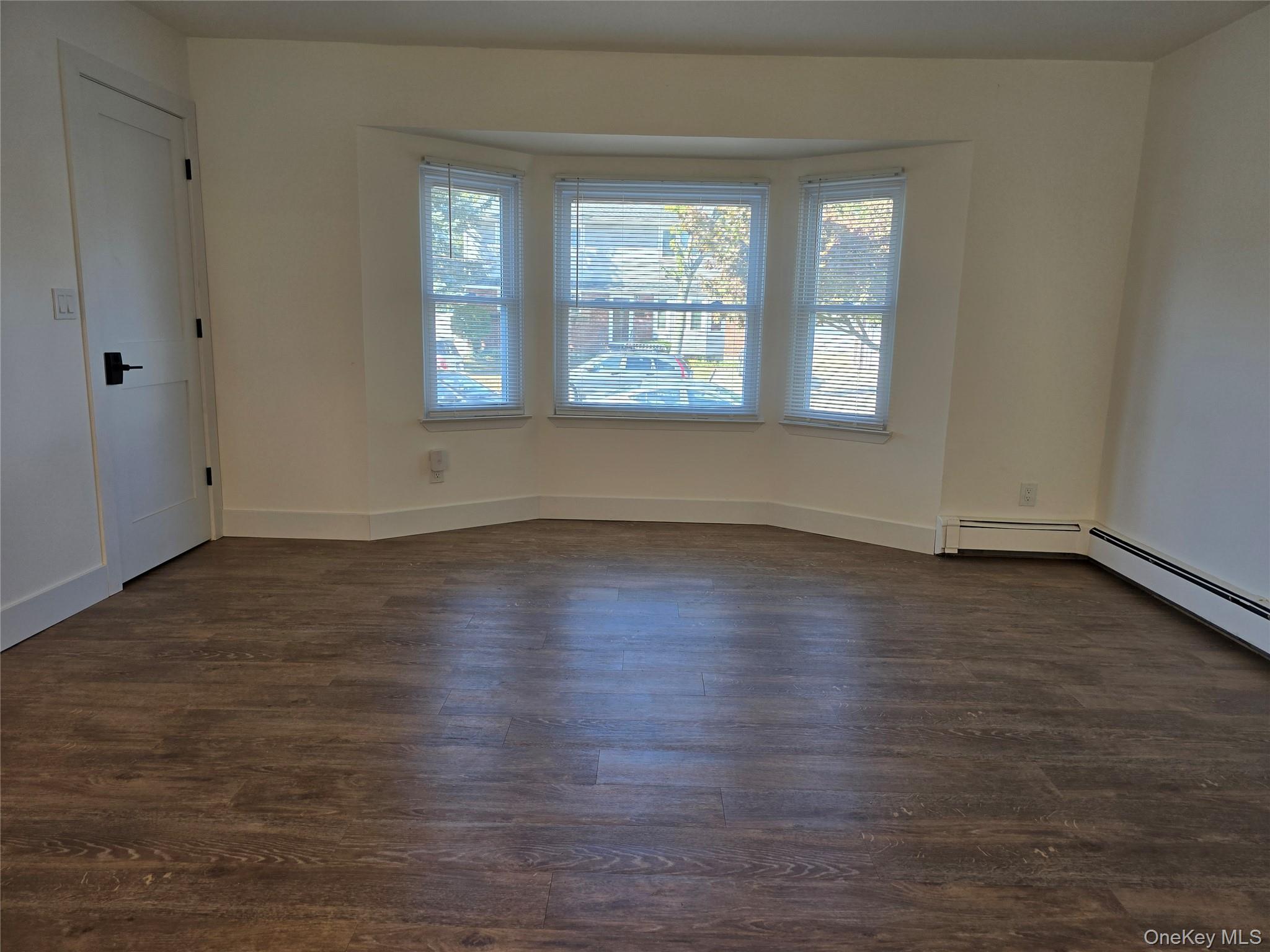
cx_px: 635
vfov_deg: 58.9
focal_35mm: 23
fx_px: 844
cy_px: 476
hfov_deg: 73.9
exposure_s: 1/120
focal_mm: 6.3
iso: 80
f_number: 1.7
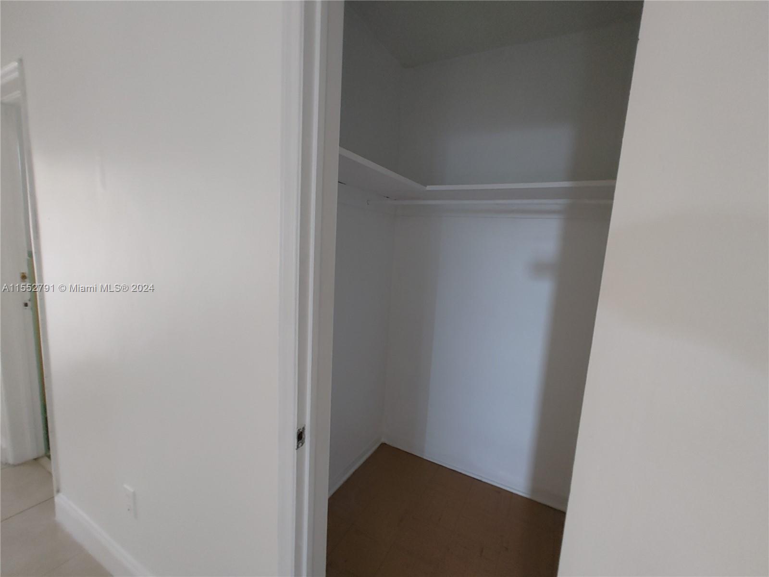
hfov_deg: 98.2
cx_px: 384
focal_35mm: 15
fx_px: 333
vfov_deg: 81.7
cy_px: 288
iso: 450
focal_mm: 1.78
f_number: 1.9
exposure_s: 1/17
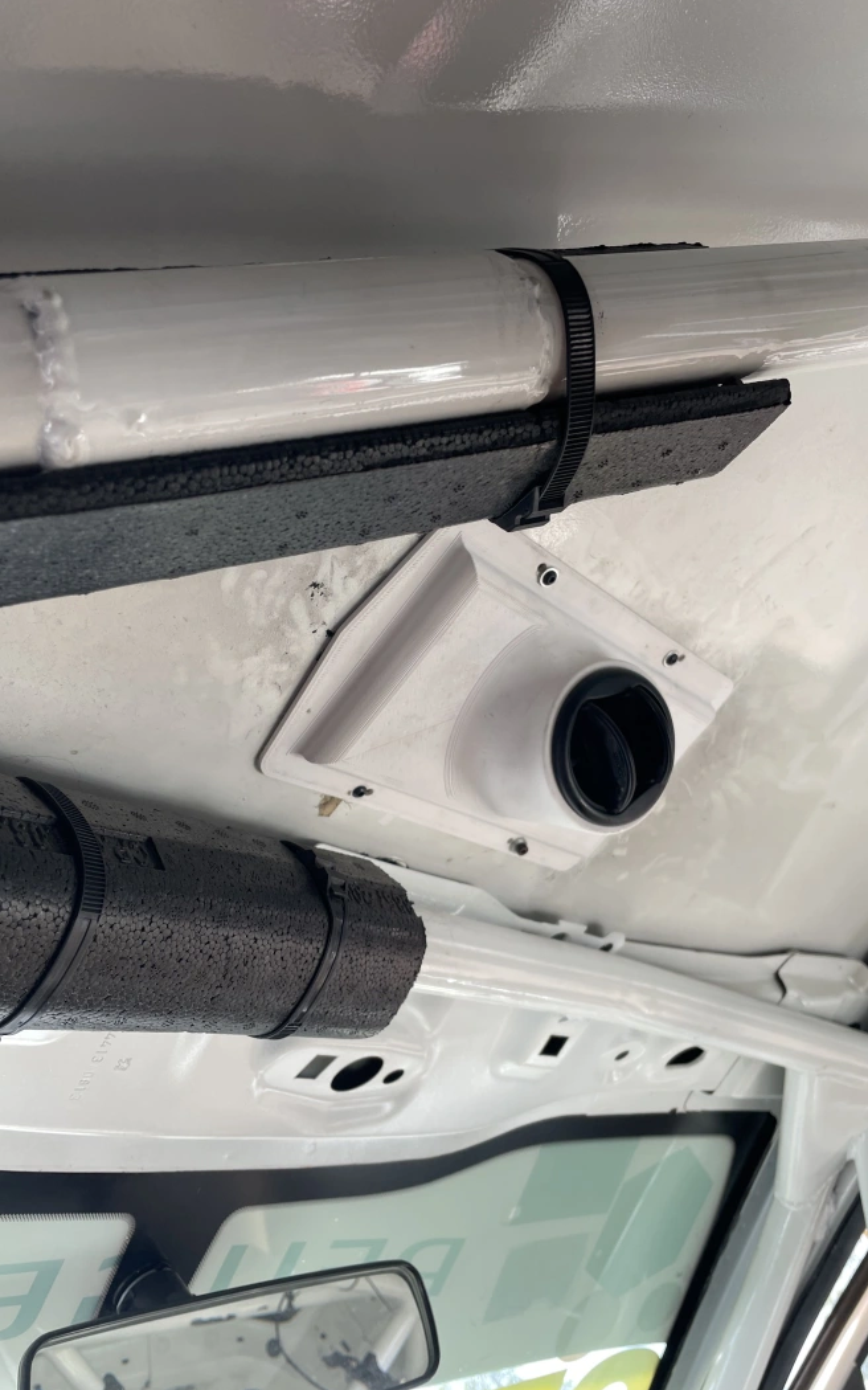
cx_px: 445
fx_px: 1060
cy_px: 701
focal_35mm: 28
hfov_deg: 44.5
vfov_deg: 66.5
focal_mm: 4.2
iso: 32
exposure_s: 1/139
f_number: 1.6
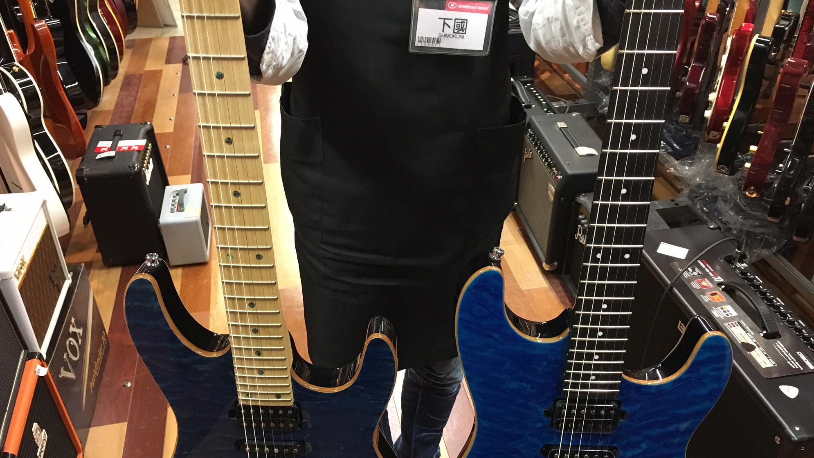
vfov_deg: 36.6
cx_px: 409
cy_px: 269
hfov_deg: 61.0
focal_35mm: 32
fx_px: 691
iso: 200
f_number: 2.2
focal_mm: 4.15
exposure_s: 1/30
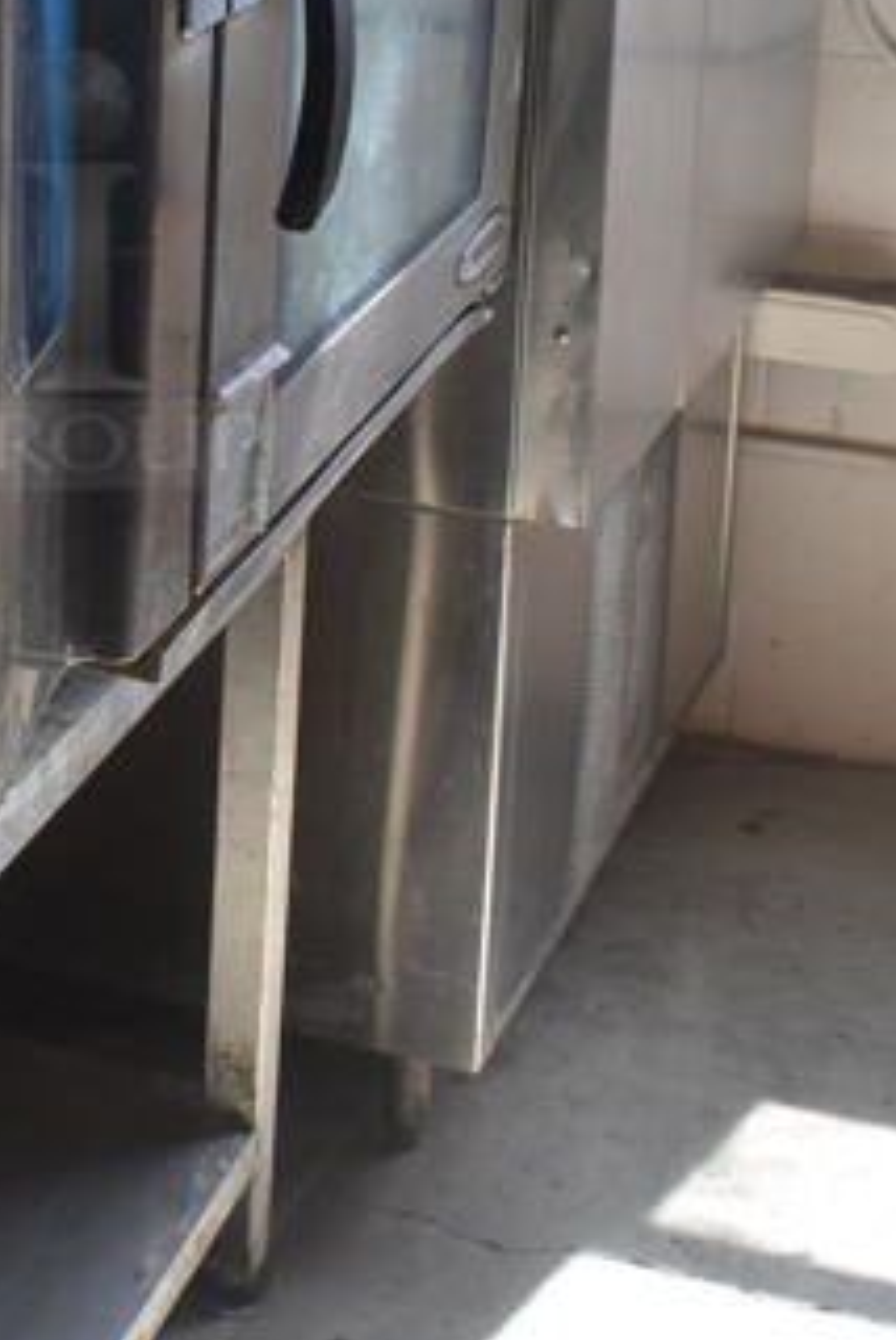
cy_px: 270
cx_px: -163
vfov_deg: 25.8
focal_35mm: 77
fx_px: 2868
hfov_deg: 17.0
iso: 400
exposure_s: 1/250
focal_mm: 18
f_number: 5
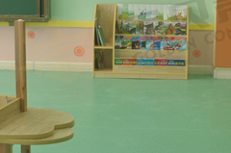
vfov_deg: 15.0
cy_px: 27
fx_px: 576
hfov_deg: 22.6
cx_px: 136
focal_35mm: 90
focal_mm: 18
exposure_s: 1/80
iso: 200
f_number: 4.5
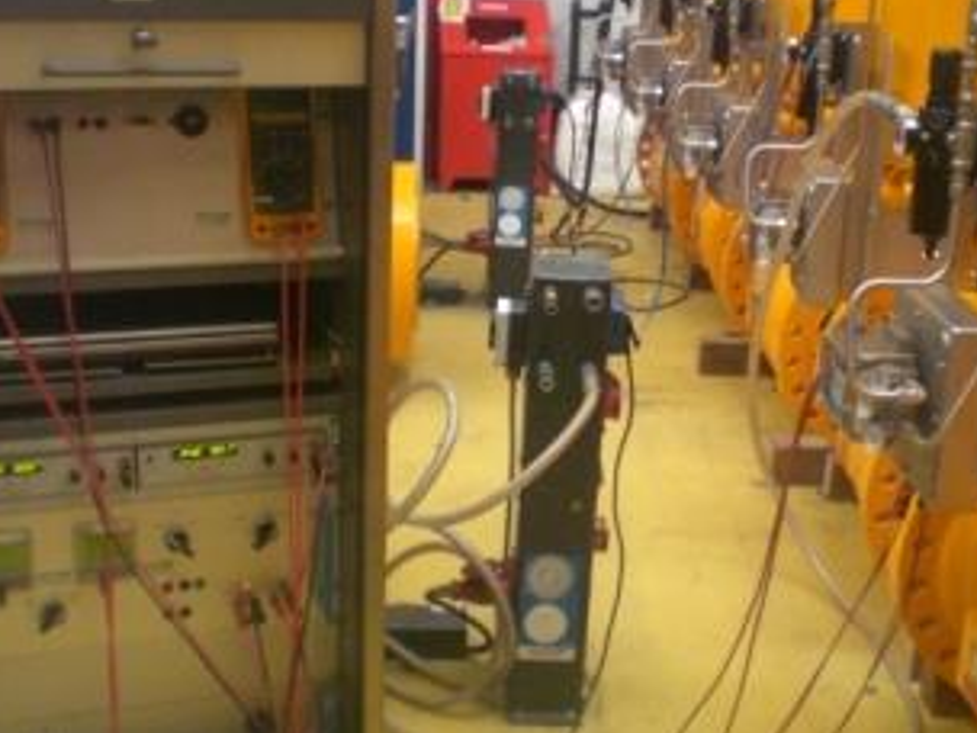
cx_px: 611
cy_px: 315
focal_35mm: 56
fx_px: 1581
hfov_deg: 34.2
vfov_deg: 26.1
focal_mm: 6.3
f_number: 3.1
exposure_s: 1/100
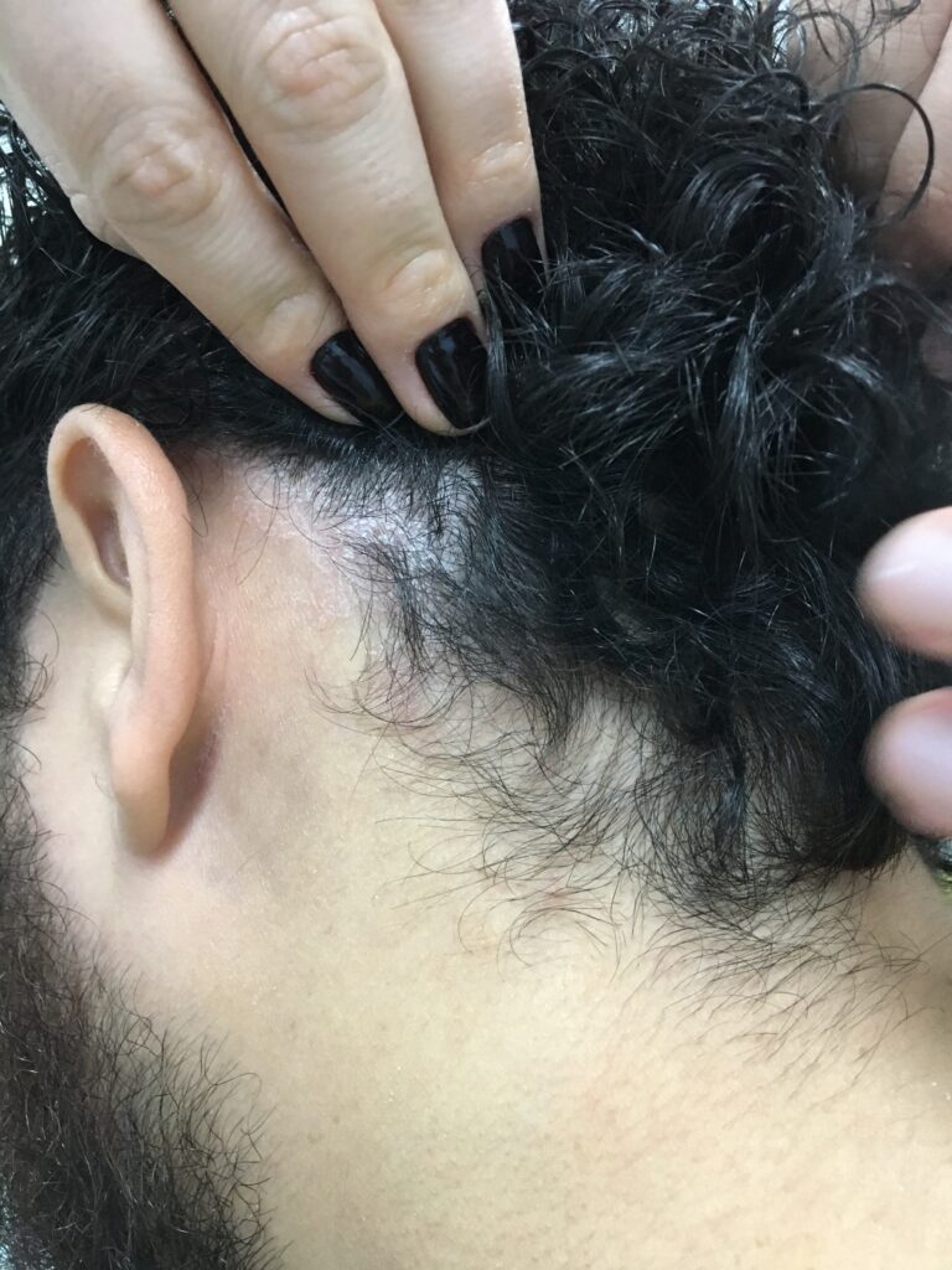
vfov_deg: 61.7
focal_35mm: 29
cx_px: 476
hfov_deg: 48.2
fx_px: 1063
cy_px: 635
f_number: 2.2
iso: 200
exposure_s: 1/24
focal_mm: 4.15
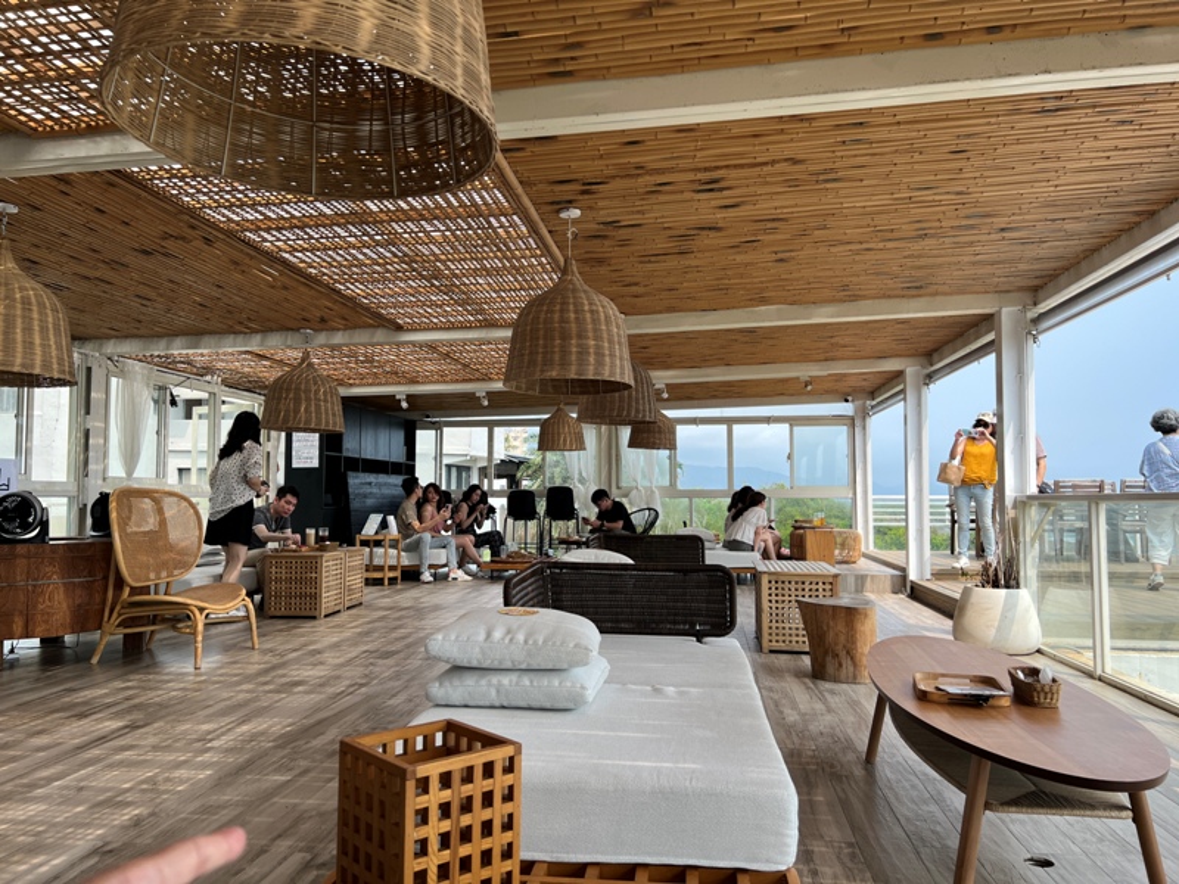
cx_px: 590
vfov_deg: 53.1
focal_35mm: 26
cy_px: 442
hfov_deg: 67.3
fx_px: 886
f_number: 1.5
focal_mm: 5.7
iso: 50
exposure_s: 1/1511
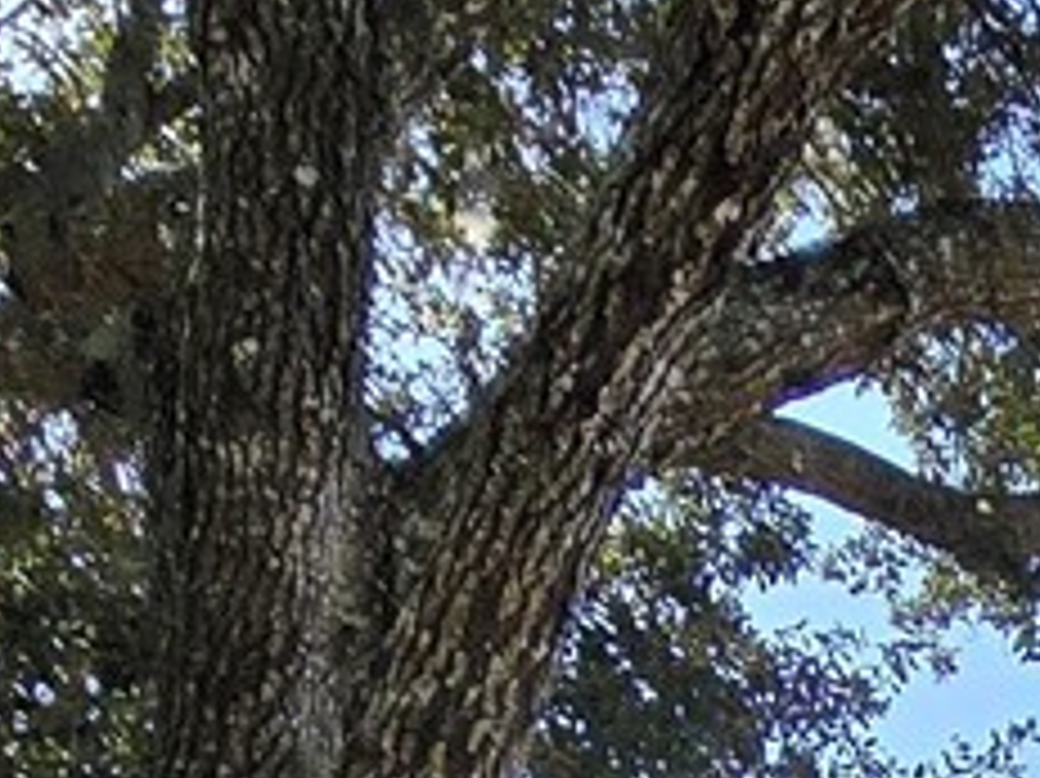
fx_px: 2703
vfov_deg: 11.4
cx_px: 1958
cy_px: 2199
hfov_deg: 17.2
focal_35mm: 90
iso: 50
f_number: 2.2
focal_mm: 2.2
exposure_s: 1/1120
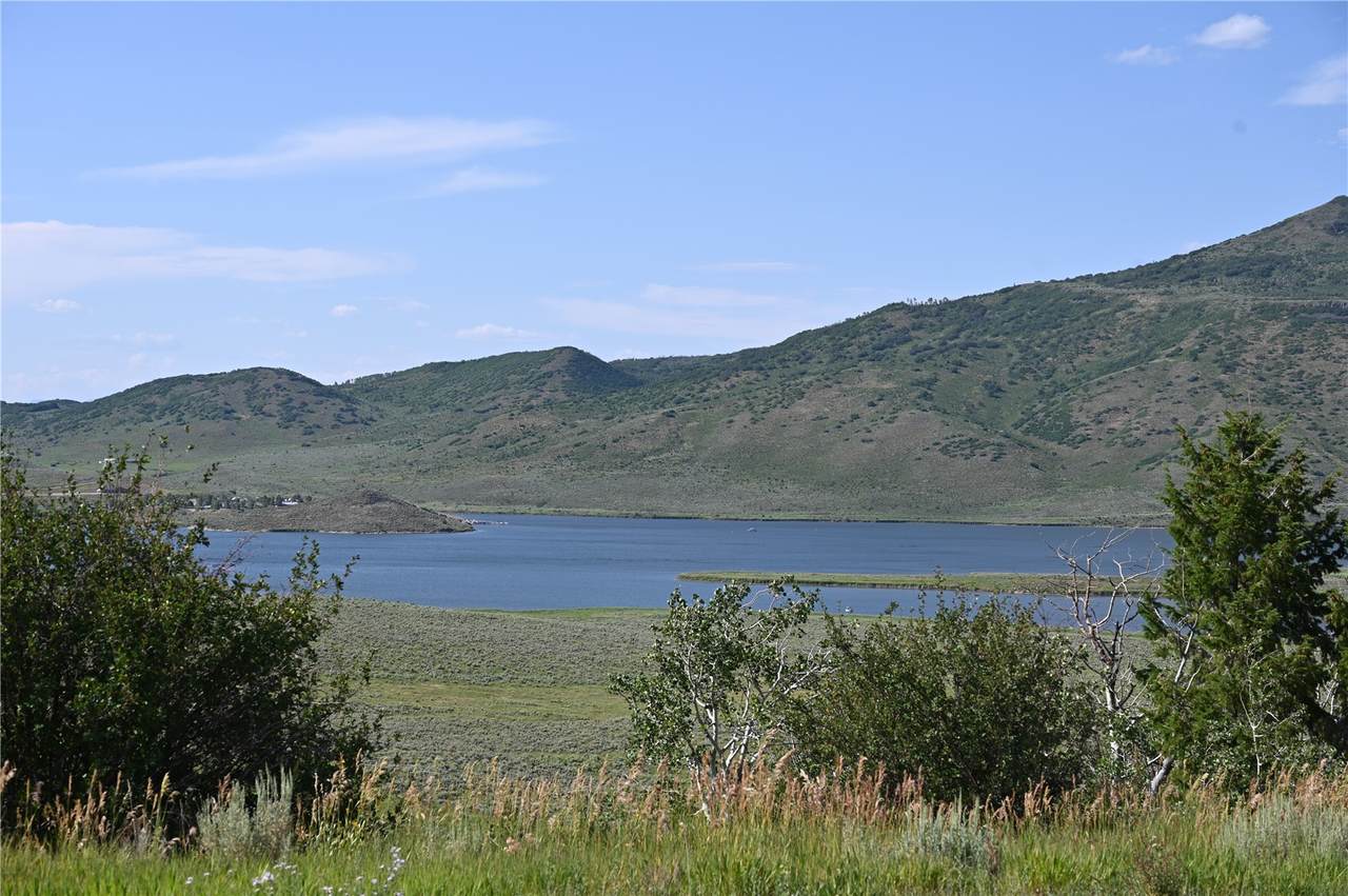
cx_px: 674
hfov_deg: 28.9
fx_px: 2619
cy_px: 448
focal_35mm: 70
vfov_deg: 19.4
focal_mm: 70
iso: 100
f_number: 7.1
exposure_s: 1/400
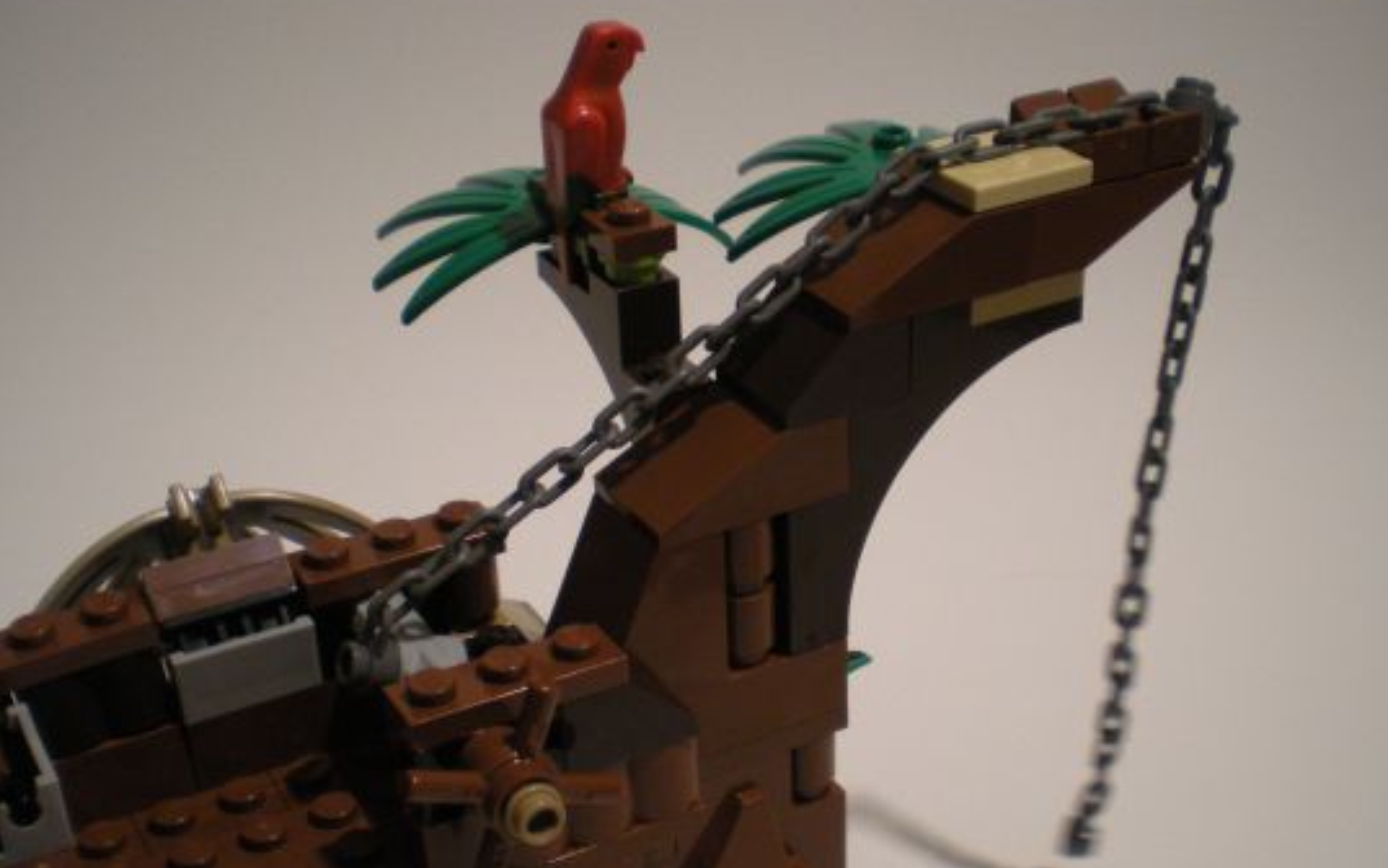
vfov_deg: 26.3
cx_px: 759
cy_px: 555
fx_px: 1854
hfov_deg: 41.0
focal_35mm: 49
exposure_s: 1/76.6
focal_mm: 6.3
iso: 200
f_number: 3.1
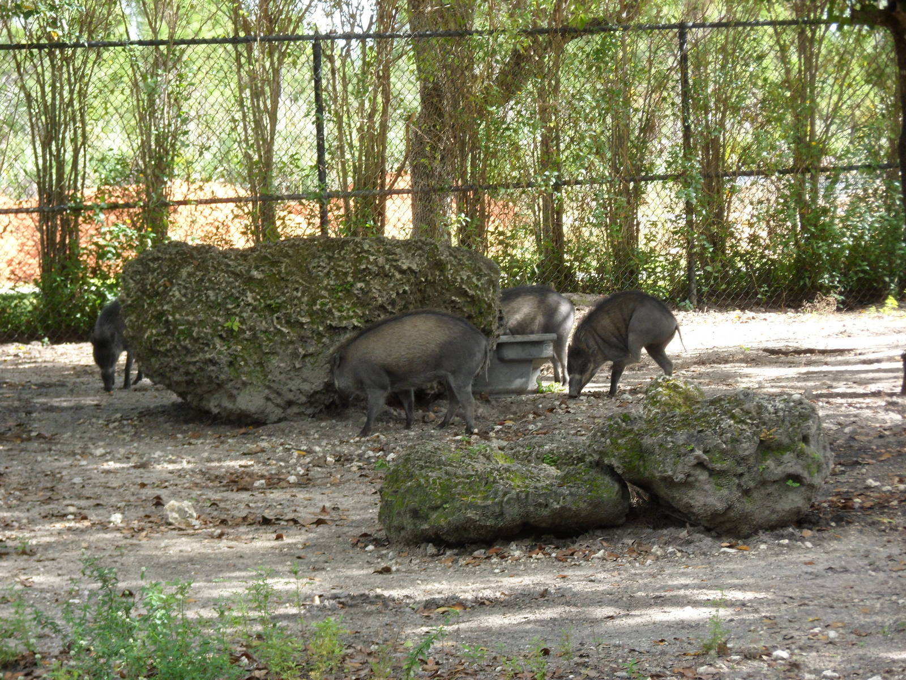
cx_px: 453
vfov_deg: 11.4
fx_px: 3402
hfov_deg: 15.2
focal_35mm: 130
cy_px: 340
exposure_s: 1/60
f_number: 5.4
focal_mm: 22.5
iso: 80
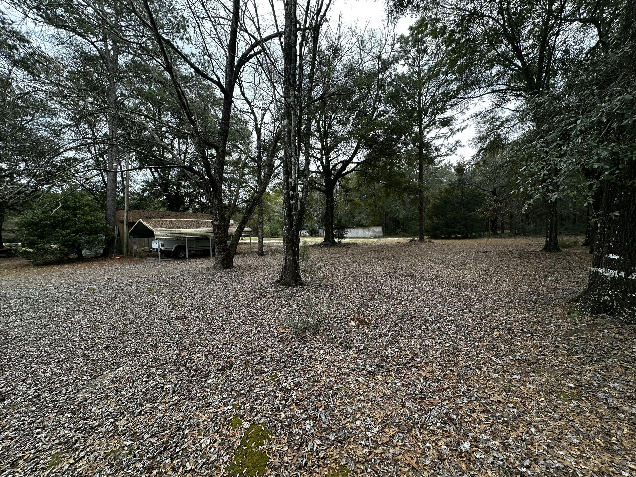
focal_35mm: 14
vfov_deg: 85.7
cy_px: 238
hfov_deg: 102.1
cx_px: 318
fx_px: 257
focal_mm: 2.22
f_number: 2.2
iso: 40
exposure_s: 1/346
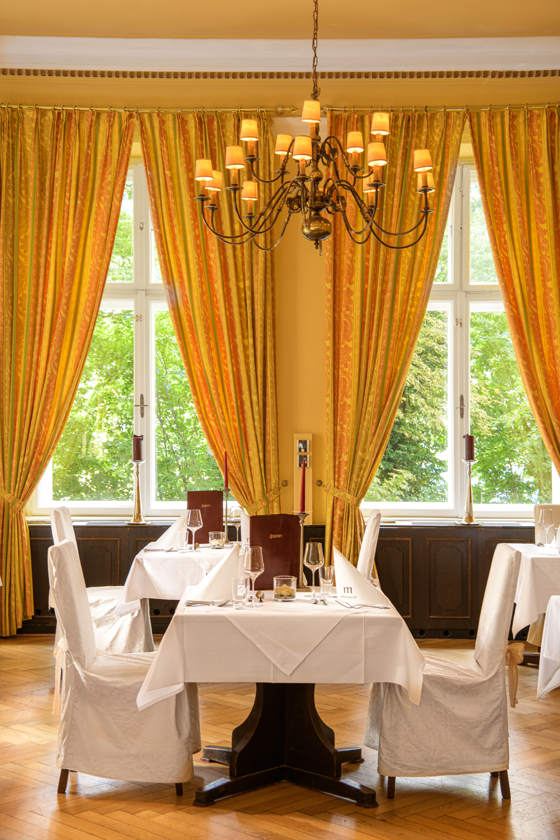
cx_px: 280
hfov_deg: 26.0
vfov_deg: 38.2
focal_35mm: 52
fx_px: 1213
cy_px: 420
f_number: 9.5
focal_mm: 52
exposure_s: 1/2
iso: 100
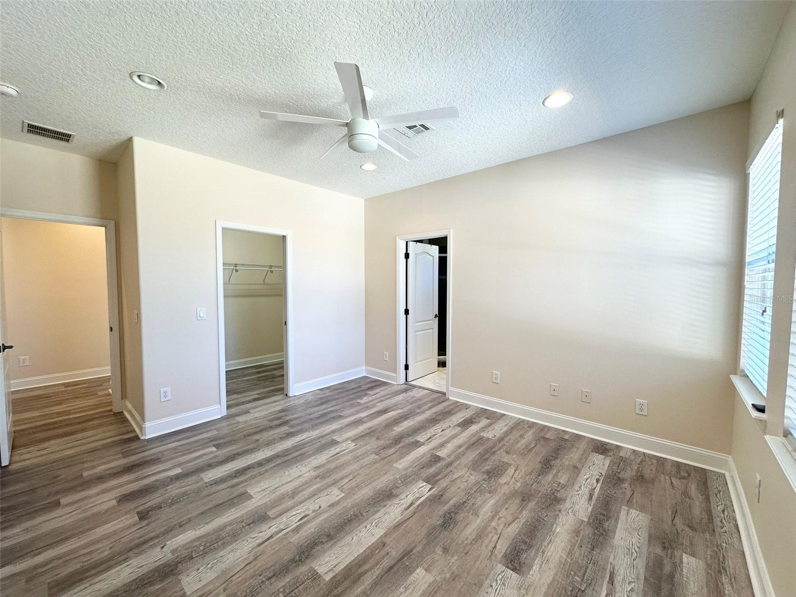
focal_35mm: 14
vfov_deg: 85.7
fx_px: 322
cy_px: 298
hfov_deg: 102.1
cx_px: 398
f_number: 2.2
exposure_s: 1/120
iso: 100
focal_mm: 2.22
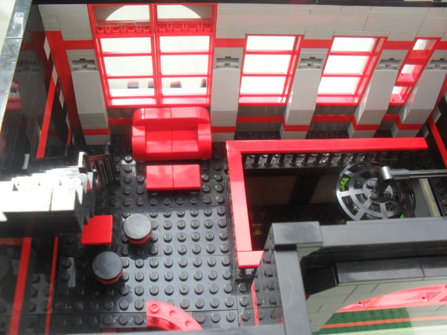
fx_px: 452
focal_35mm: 35
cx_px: 224
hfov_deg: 52.6
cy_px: 168
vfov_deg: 40.7
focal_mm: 6.3
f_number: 3.2
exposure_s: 1/60
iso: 100
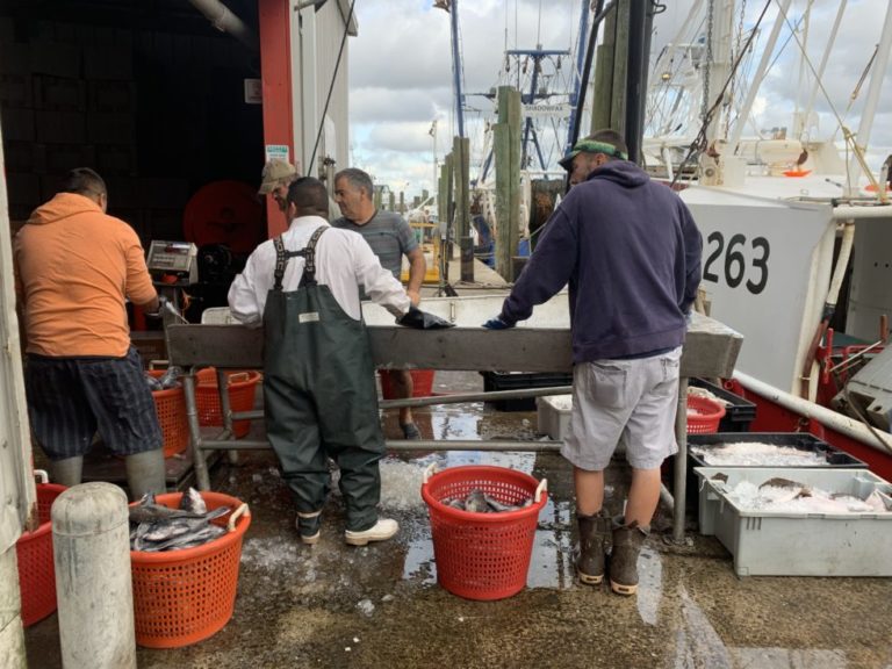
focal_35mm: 26
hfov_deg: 67.3
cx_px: 446
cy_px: 334
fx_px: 670
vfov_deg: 53.1
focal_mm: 4.25
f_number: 1.8
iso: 25
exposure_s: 1/259
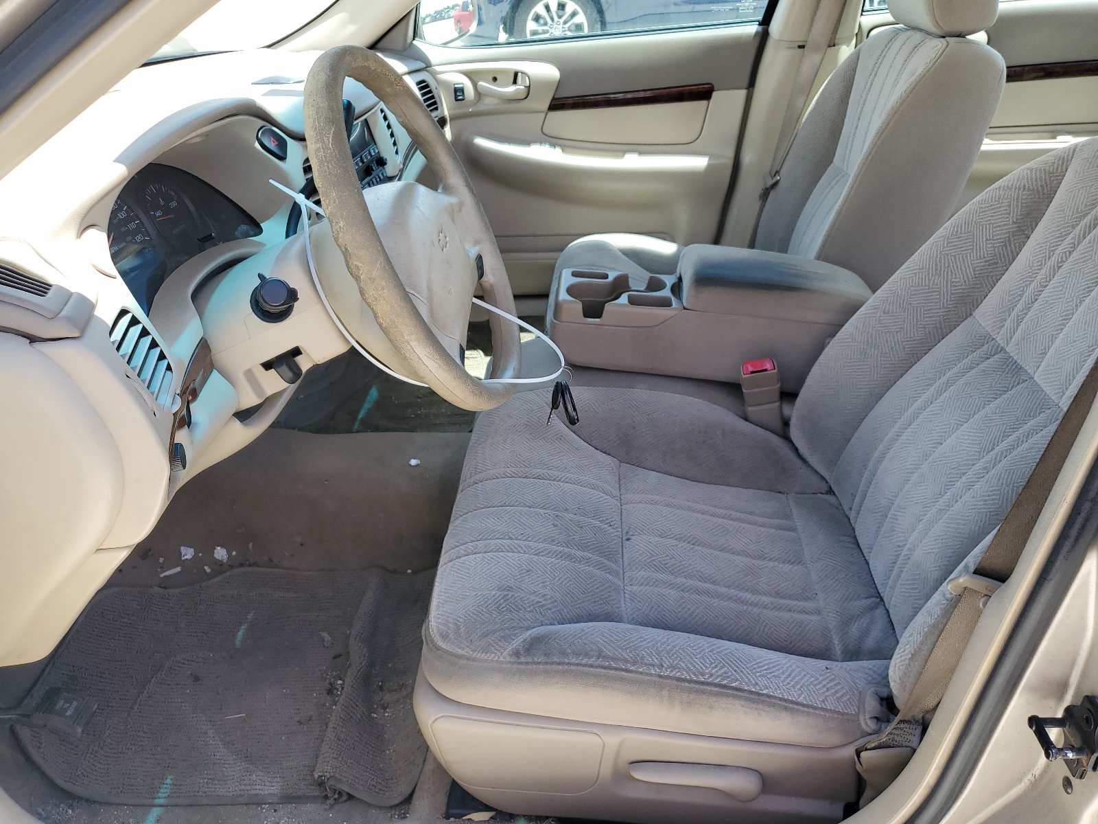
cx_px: 549
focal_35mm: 26
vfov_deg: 53.1
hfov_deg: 67.3
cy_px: 412
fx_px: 825
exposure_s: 1/455
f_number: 1.5
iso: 50
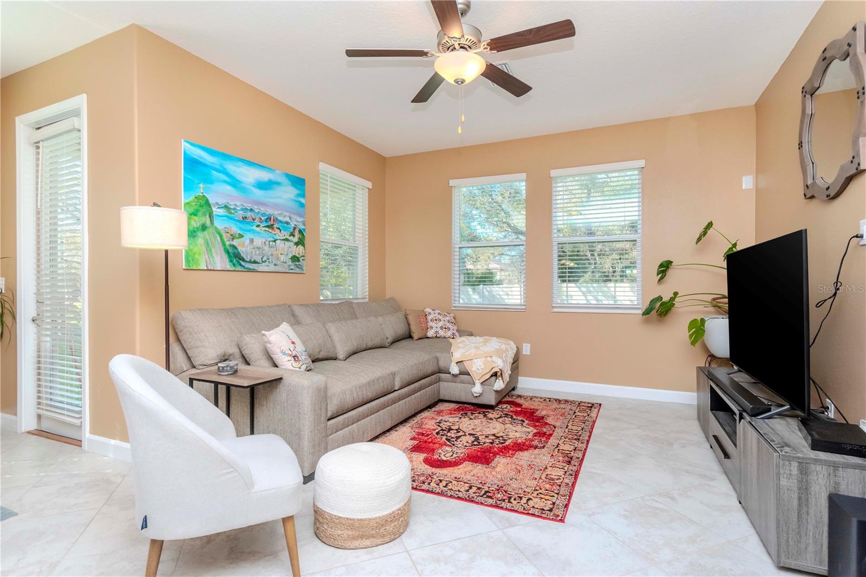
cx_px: 433
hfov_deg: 95.0
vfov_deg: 72.0
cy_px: 288
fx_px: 397
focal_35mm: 16
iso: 500
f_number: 8
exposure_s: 1/200
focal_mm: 11
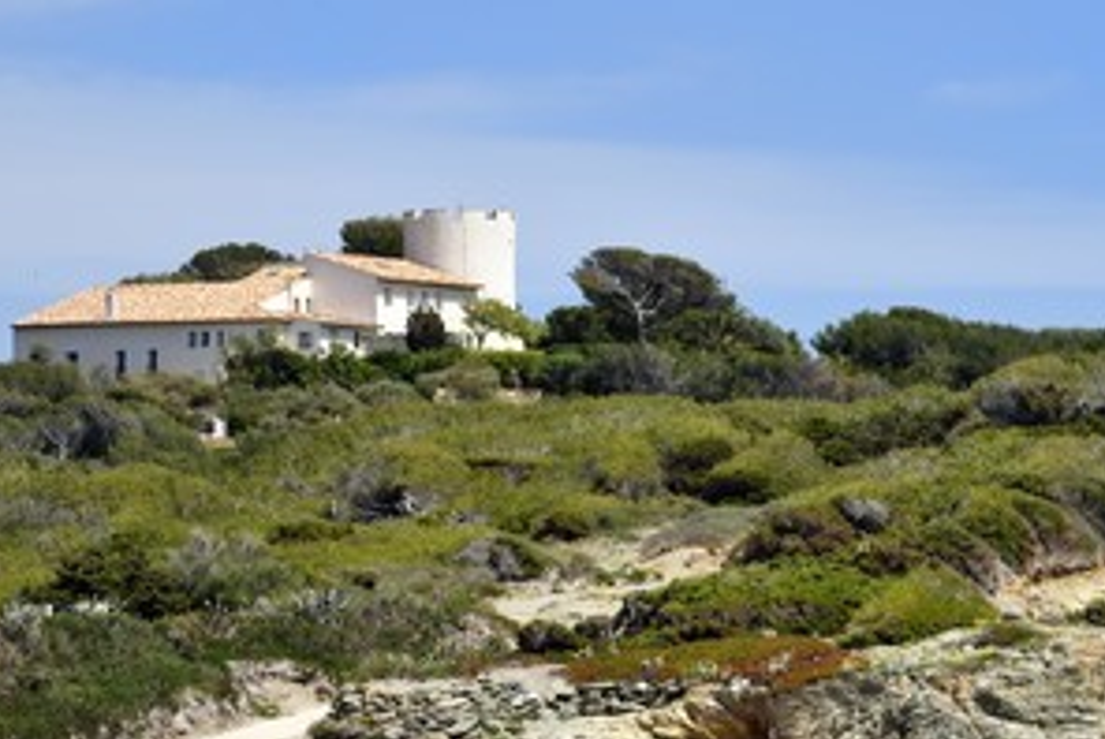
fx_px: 7404
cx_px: 560
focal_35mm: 241
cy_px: 493
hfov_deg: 8.5
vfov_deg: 5.7
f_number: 9
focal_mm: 170
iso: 200
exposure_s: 1/500
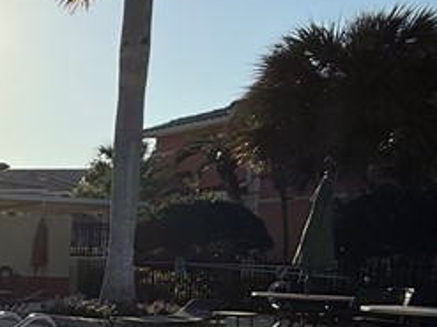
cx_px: -398
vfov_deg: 24.3
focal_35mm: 58
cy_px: 313
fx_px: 732
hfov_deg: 20.2
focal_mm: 2.22
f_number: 2.2
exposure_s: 1/3460
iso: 80
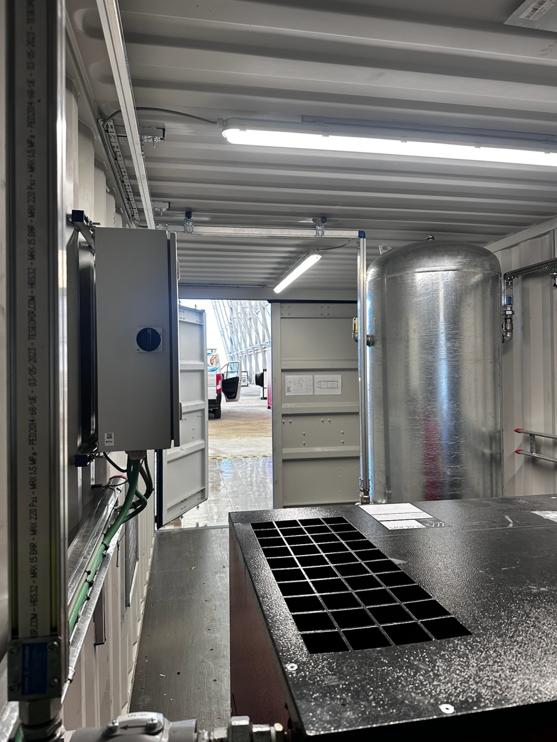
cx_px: 278
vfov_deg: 71.6
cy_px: 371
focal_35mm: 24
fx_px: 515
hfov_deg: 56.8
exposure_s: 1/100
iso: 80
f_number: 1.78
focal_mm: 6.86
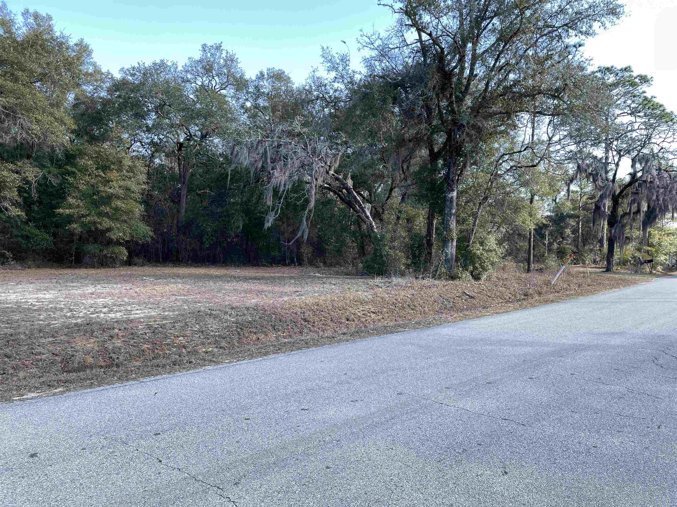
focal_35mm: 26
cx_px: 338
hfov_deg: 67.3
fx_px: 508
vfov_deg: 53.1
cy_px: 254
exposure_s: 1/640
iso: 32
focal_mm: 4.2
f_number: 1.6
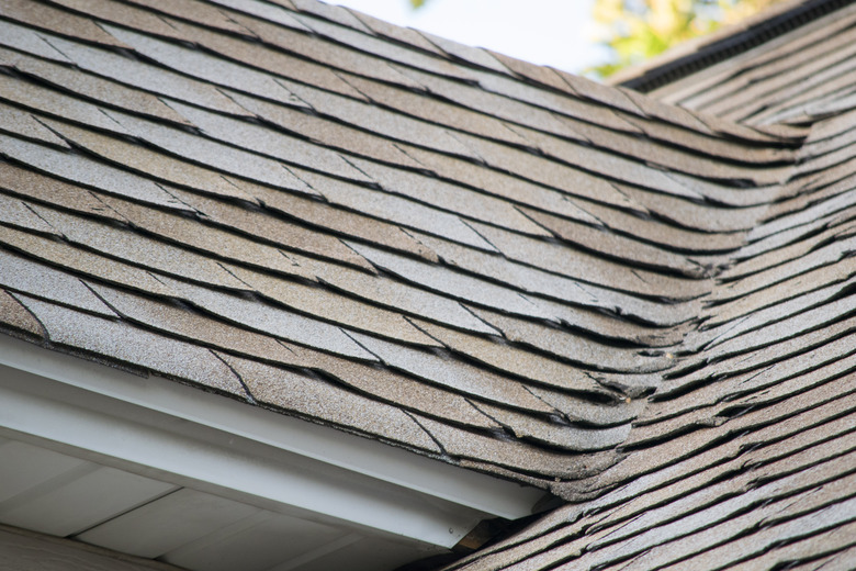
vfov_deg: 3.3
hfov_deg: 4.9
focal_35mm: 420
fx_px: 9986
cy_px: 286
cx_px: 428
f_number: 5.6
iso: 800
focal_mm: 280
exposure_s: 1/250
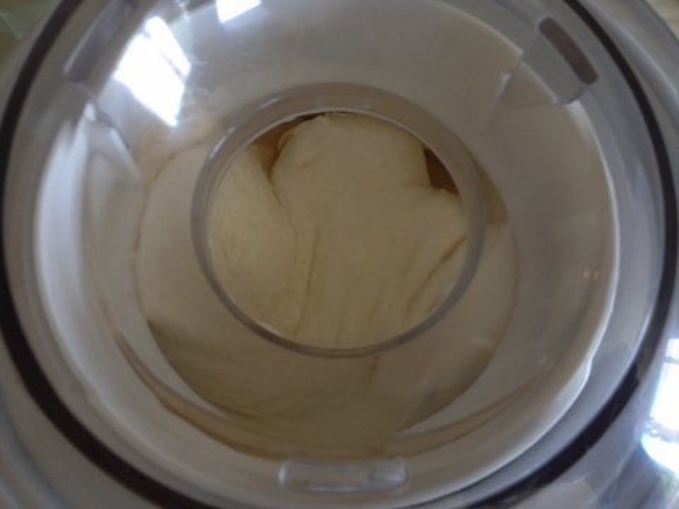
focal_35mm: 33
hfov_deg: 55.4
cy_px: 254
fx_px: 647
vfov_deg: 42.9
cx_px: 340
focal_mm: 4.12
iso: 64
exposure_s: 1/20
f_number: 2.4
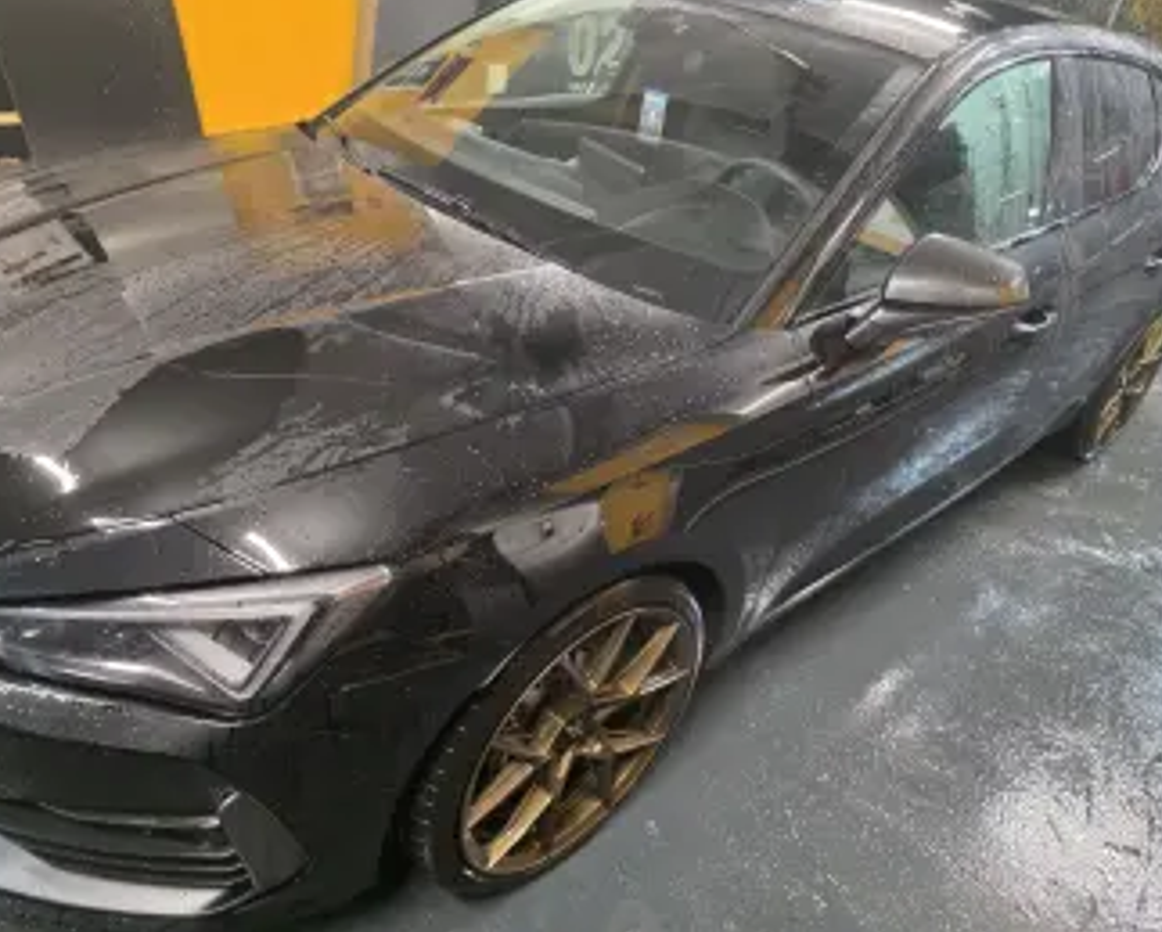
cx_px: 583
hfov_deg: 68.1
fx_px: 861
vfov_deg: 56.8
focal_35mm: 25
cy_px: 450
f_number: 1.7
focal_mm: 6.3
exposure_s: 1/100
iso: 1000
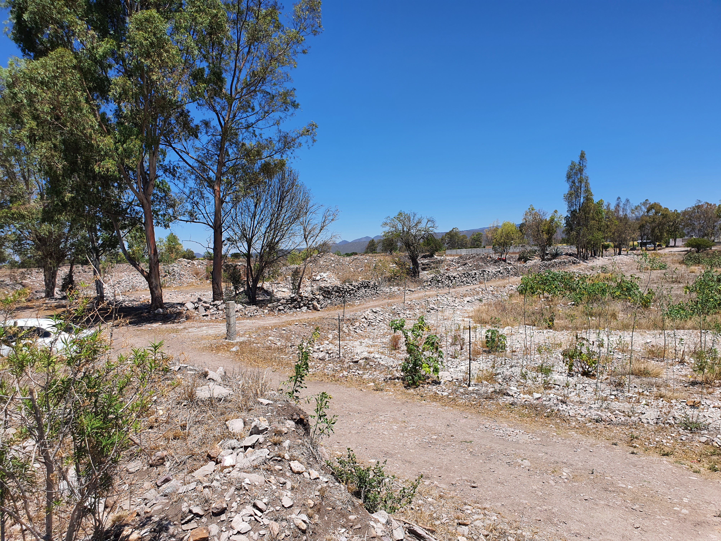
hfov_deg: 67.3
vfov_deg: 53.1
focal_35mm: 26
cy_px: 270
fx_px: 542
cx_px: 360
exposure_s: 1/1708
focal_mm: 4.3
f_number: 2.4
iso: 50
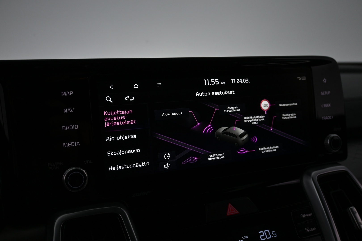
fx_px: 347
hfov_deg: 55.1
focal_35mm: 34
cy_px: 120
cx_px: 181
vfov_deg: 38.4
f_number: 4.2
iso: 280
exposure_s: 1/40
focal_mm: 23
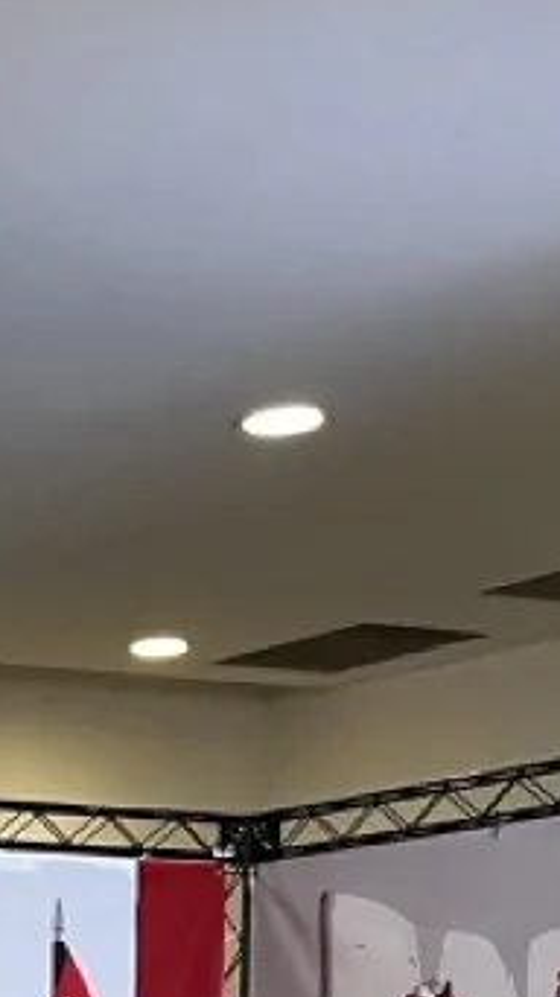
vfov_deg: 18.8
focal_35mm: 106
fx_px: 2802
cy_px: 1271
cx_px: -805
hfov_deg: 9.9
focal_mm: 5.1
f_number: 1.6
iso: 125
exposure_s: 1/50
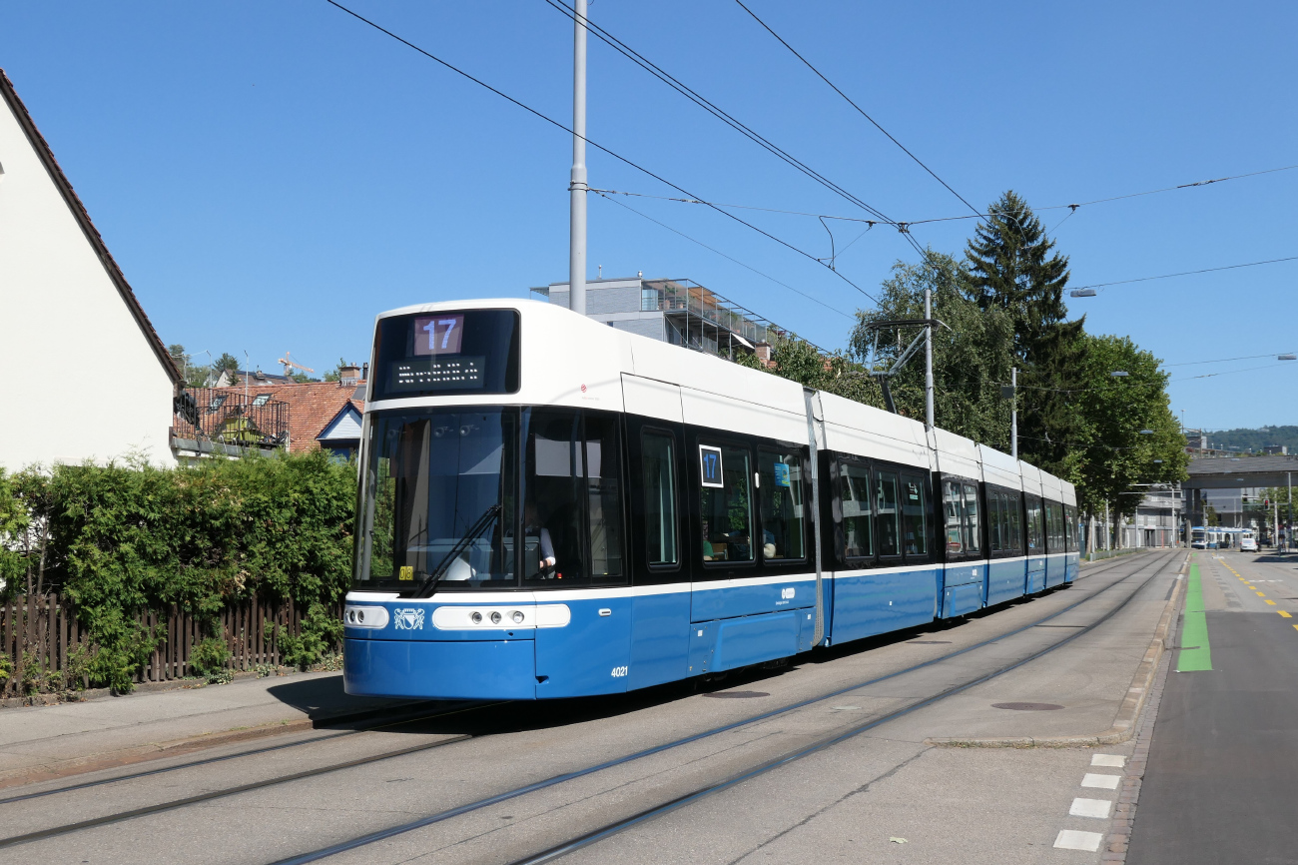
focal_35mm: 35
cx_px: 649
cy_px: 432
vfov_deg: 37.8
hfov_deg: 54.4
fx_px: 1262
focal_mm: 12.8
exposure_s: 1/1000
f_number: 5.6
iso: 200
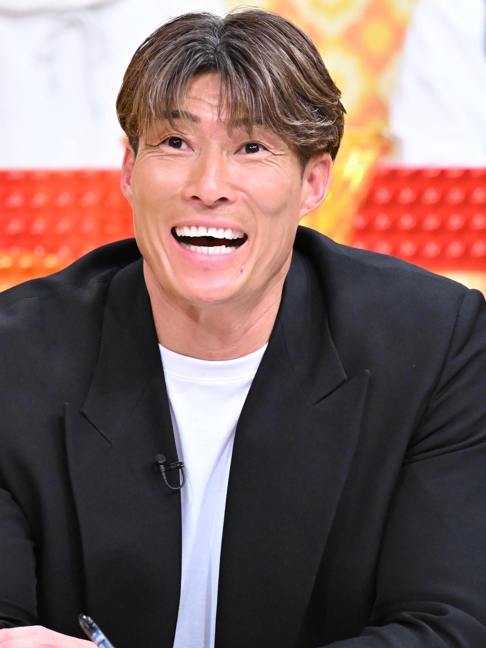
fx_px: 7731
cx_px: 223
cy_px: 392
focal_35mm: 413
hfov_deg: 3.6
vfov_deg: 4.8
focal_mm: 200
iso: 3200
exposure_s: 1/400
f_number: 4
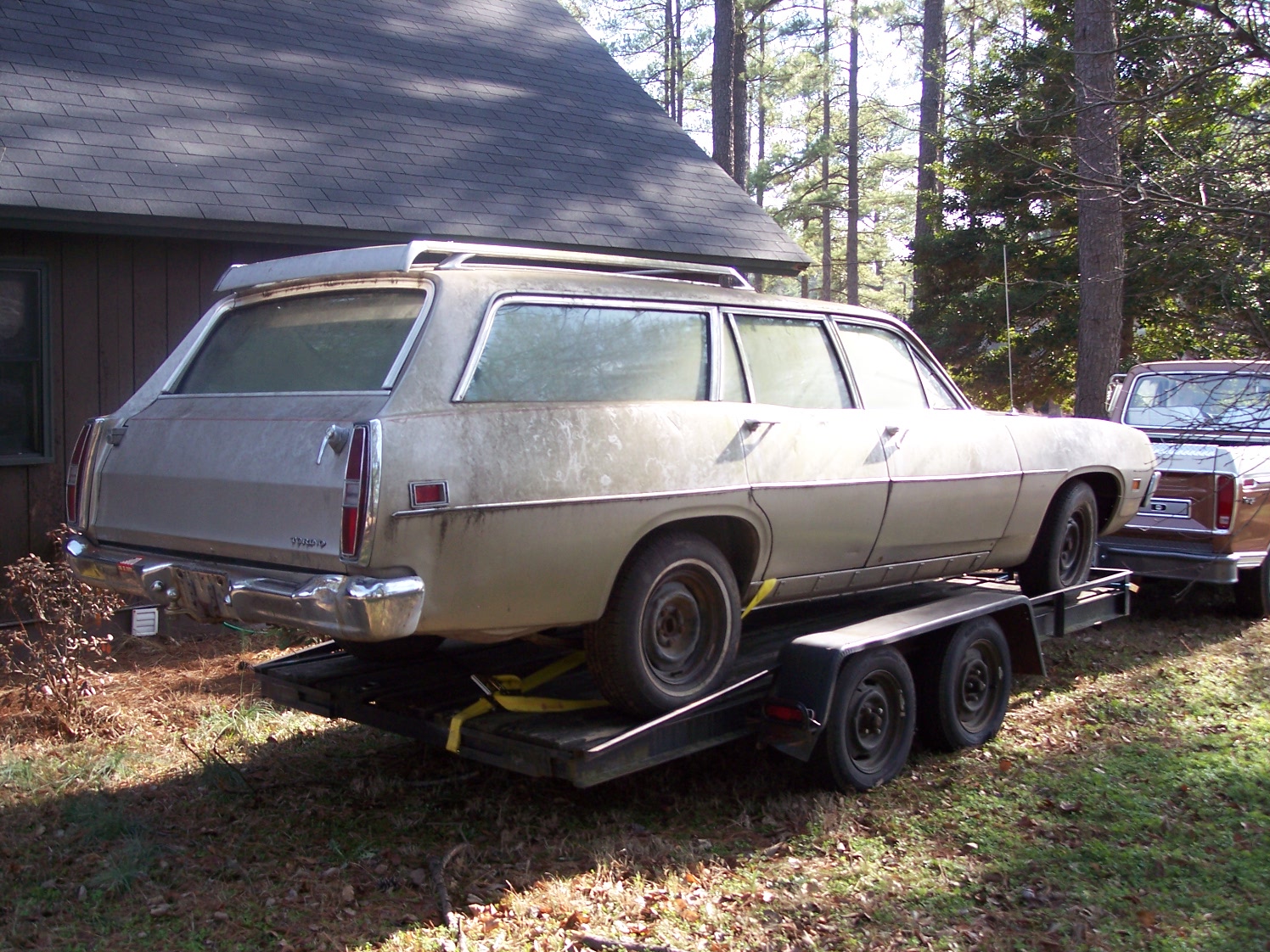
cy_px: 476
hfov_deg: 47.9
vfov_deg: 36.8
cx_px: 635
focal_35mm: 39
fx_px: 1431
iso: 100
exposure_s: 1/180
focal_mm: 8
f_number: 3.4
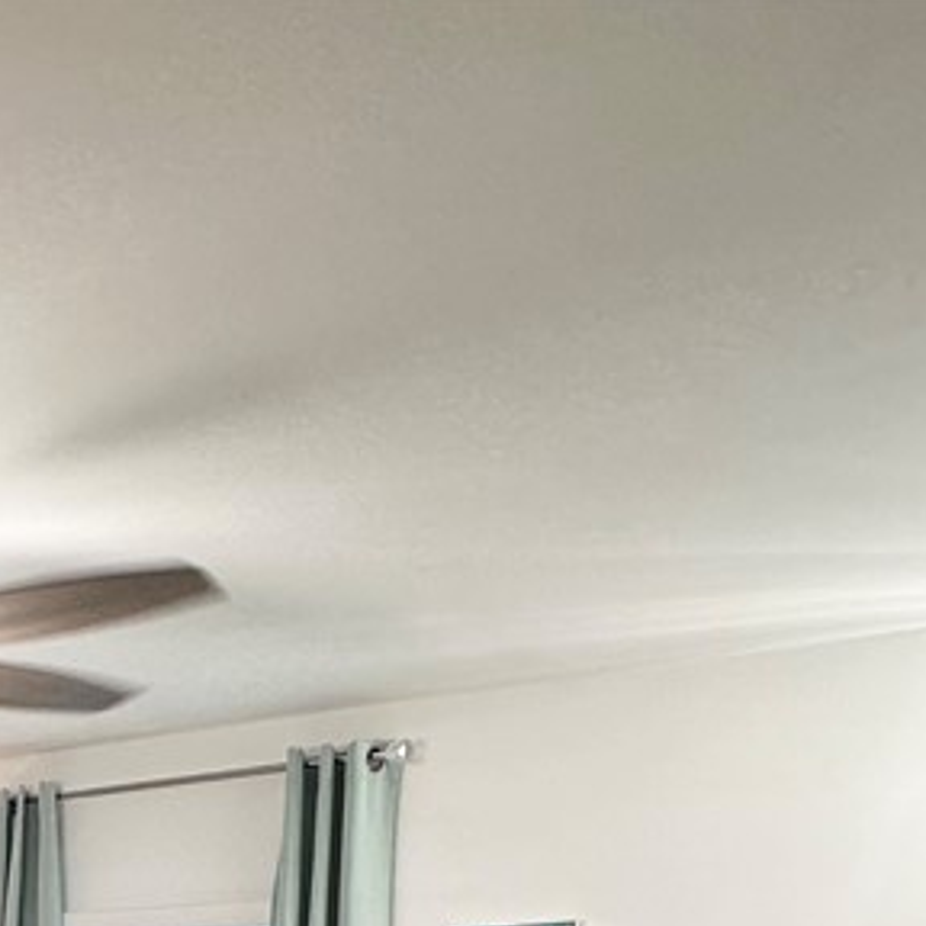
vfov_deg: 30.0
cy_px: 1222
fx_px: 1332
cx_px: -283
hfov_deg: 30.2
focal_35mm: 44
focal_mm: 2.22
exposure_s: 1/120
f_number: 2.2
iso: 200
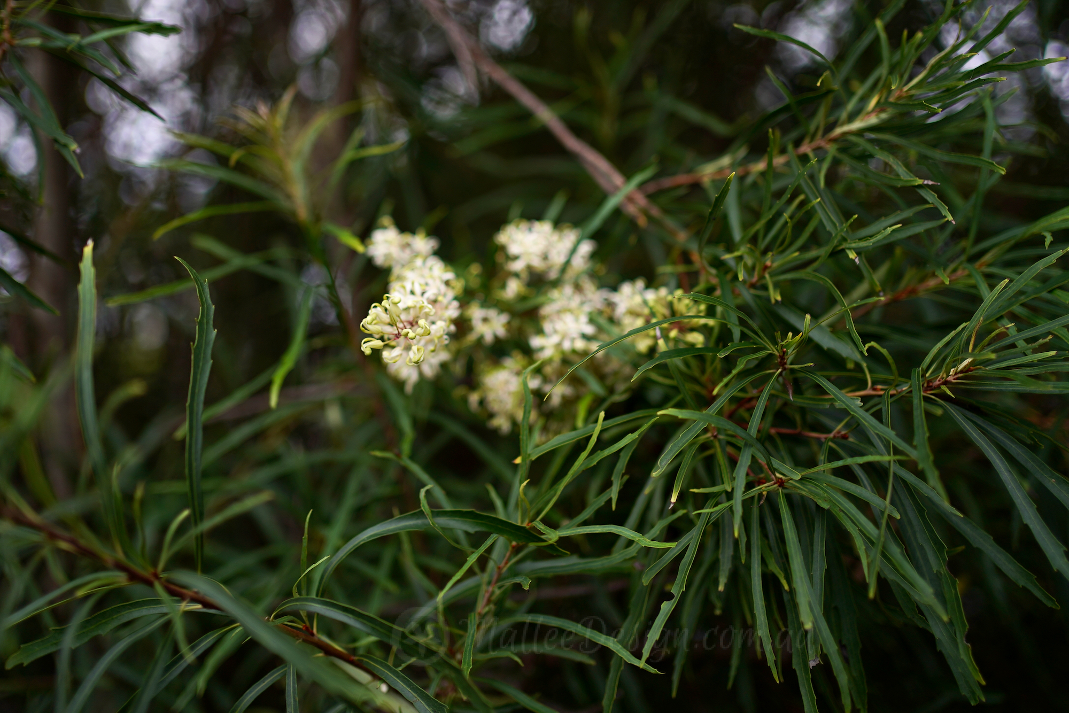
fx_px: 1039
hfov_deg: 54.4
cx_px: 534
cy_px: 356
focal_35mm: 35
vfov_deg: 37.9
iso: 100
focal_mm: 35
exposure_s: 1/200
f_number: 1.8
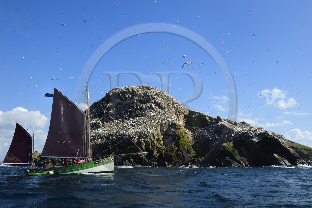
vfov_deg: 41.0
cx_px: 156
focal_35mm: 32
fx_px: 277
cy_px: 104
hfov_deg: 58.8
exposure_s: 1/1600
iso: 800
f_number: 10
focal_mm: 32
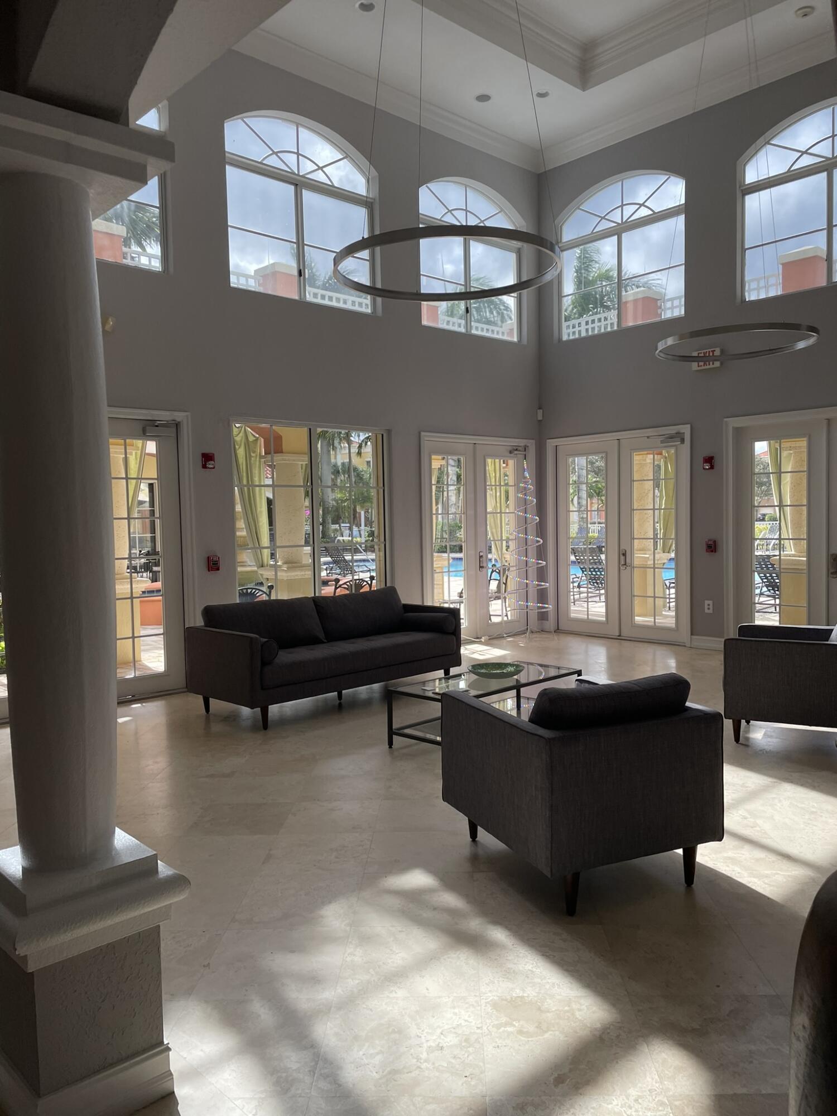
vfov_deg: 67.3
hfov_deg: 53.1
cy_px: 558
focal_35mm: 26
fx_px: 838
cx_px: 418
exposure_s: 1/413
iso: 32
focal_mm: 4.2
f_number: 1.6
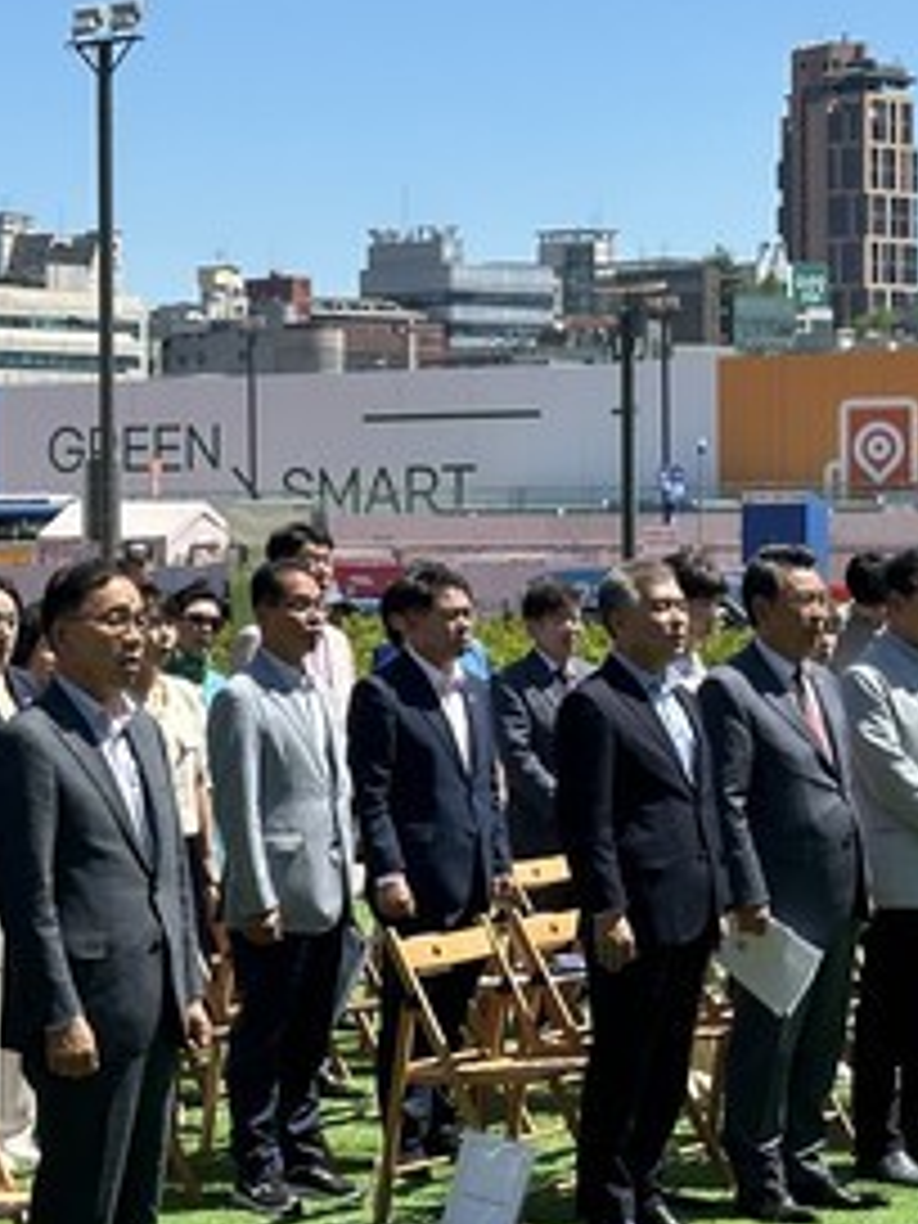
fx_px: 3748
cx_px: 40
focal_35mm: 106
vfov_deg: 18.5
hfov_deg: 13.8
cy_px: 549
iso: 64
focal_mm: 6.86
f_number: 1.78
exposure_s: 1/2732
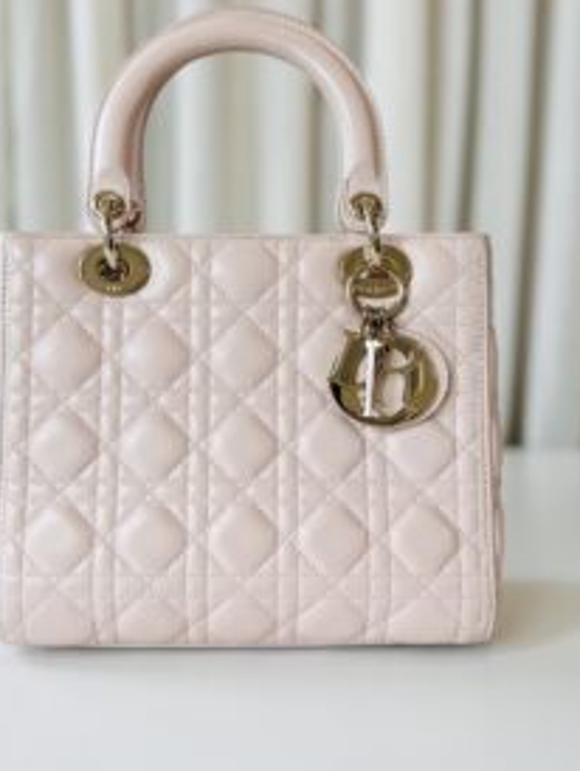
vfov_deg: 52.5
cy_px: 352
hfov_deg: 40.7
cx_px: 253
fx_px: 781
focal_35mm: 35
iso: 64
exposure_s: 1/106
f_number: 1.78
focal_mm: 6.86
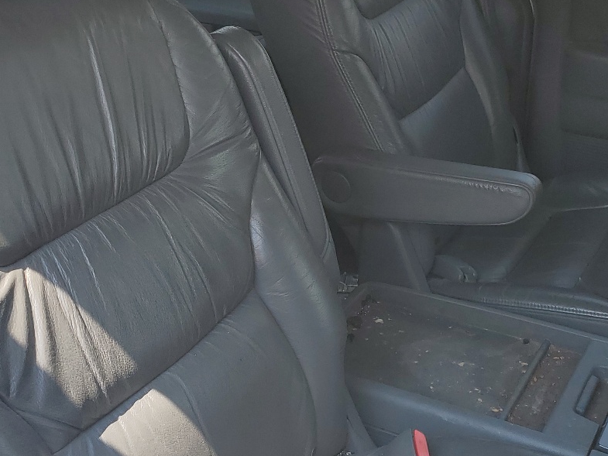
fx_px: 931
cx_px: 396
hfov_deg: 35.9
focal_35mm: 53
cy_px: 331
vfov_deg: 27.2
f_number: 1.5
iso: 50
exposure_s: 1/625
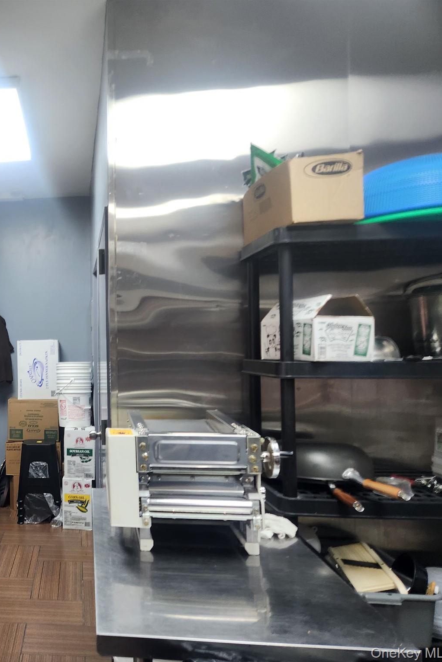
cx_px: 16
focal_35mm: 32
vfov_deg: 58.7
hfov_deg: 37.4
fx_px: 589
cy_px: 331
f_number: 1.8
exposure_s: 1/120
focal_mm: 5.4
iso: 200
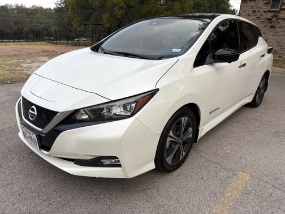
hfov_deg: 67.3
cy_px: 107
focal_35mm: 26
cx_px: 142
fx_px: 214
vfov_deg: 53.1
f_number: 1.6
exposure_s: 1/267
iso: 40
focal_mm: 5.96
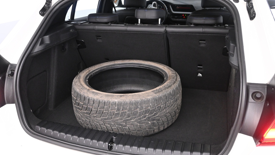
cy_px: 73
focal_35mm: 35
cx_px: 136
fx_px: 255
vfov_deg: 33.7
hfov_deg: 56.6
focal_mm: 22
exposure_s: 1/50
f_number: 4
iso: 2500
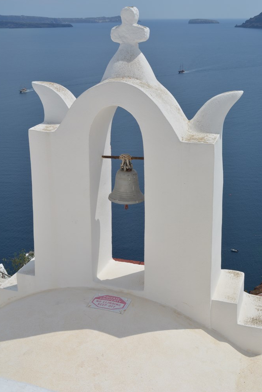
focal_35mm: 48
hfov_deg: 28.4
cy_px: 192
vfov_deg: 41.5
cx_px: 129
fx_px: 519
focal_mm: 31
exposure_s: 1/250
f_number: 18
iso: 200
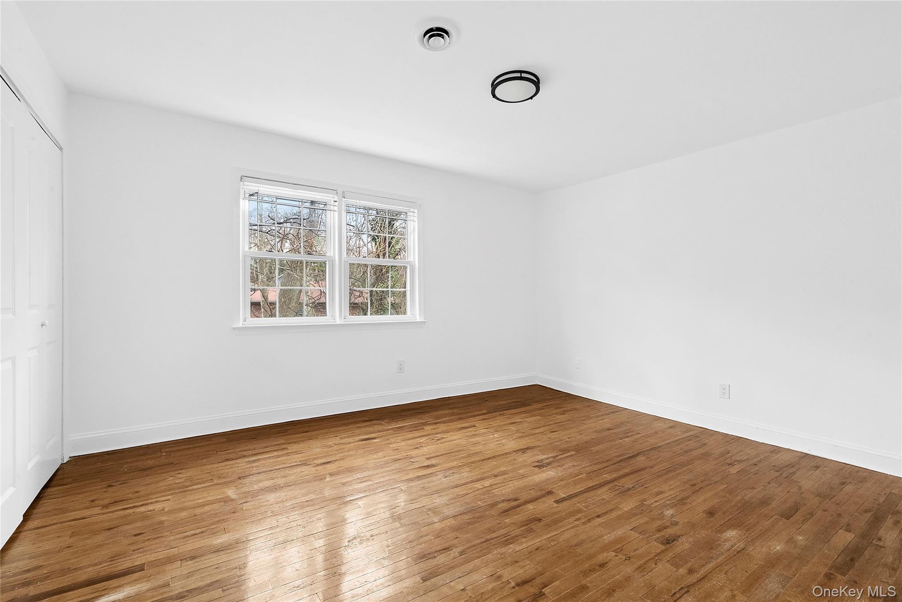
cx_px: 451
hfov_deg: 96.7
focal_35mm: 16
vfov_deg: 73.8
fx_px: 401
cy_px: 301
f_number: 16
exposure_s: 1/13
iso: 1600
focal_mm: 16
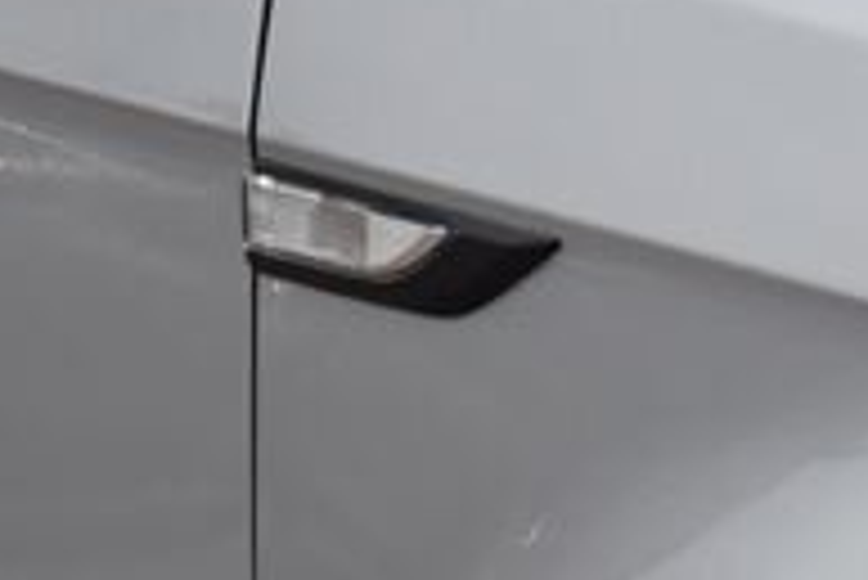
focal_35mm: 637
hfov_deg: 3.2
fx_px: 15370
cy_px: 899
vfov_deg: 2.2
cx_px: 1826
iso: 500
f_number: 11
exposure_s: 1/500
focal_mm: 120
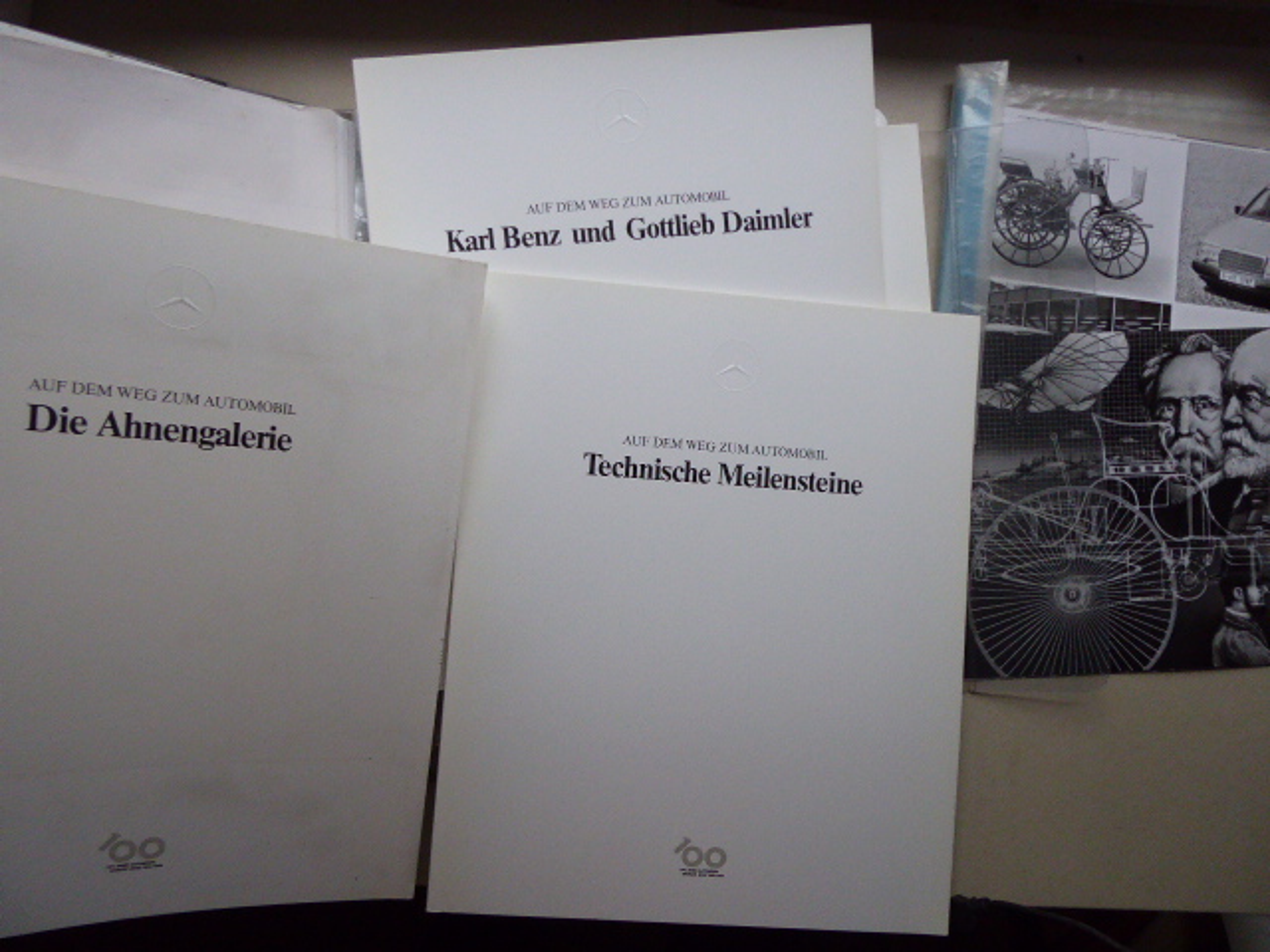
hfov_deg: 71.6
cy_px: 476
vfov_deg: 56.8
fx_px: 881
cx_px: 635
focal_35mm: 24
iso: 400
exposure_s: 1/50
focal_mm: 4.3
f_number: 3.3
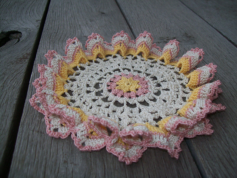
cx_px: 118
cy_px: 89
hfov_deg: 51.4
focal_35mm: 36
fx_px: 246
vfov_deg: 39.7
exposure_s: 1/64
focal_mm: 6
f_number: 2.7
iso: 80
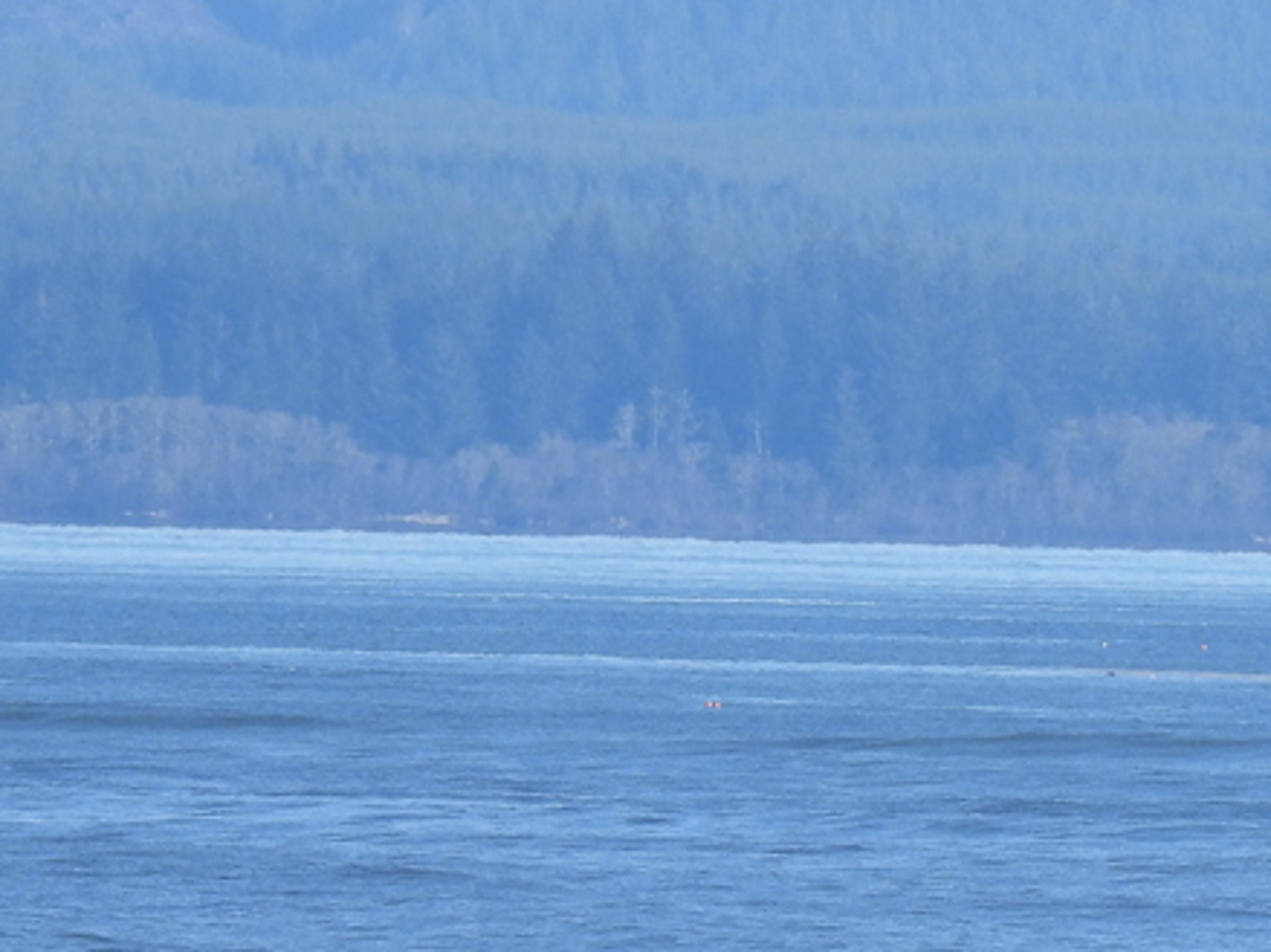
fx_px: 85564
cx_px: 1352
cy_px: 1166
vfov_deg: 0.6
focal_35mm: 2331
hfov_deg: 0.9
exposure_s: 1/500
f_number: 5.6
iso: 125
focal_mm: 143
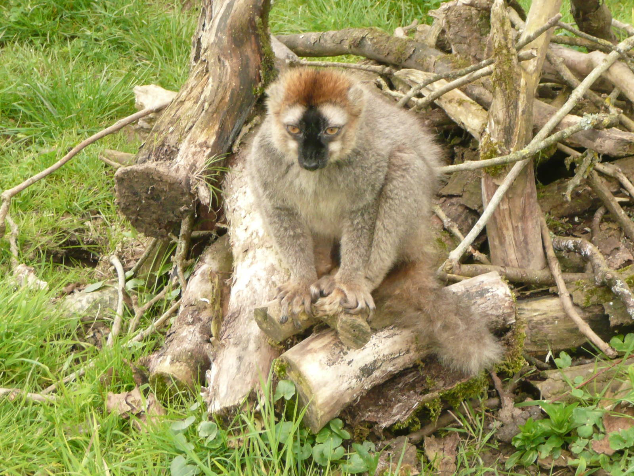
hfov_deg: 12.8
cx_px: 317
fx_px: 2821
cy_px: 238
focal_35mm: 154
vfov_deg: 9.6
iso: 200
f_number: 4.7
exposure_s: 1/80
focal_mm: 16.9
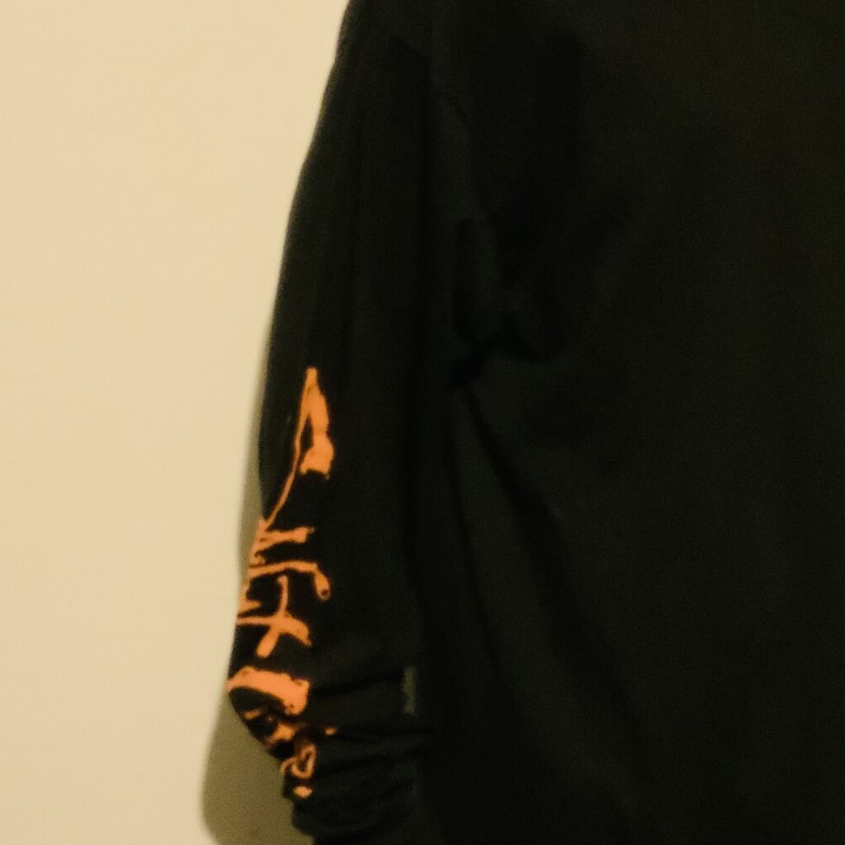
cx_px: 612
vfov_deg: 26.5
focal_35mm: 65
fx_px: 1795
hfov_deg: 26.2
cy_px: 446
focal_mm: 3
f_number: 1.8
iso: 400
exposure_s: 1/30
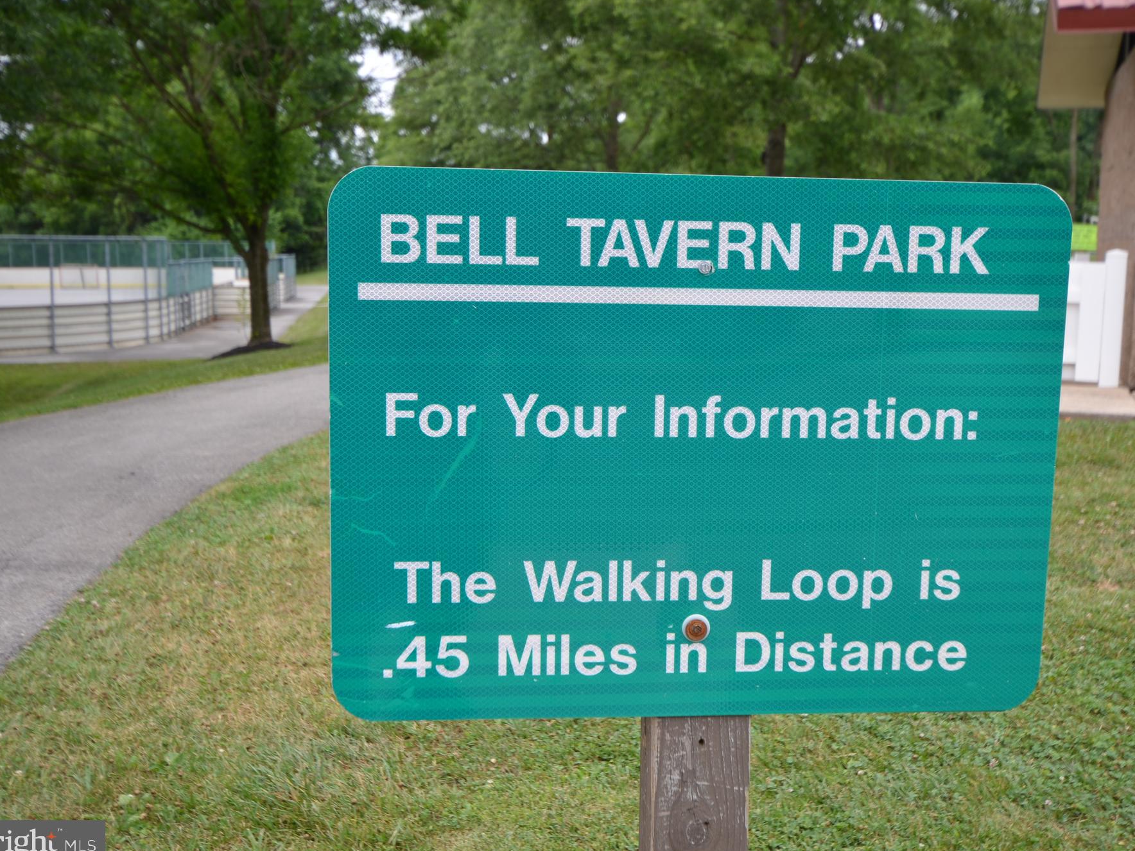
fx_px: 1312
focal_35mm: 40
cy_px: 431
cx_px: 621
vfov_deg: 36.0
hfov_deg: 46.7
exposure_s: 1/125
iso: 100
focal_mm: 24
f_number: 5.6
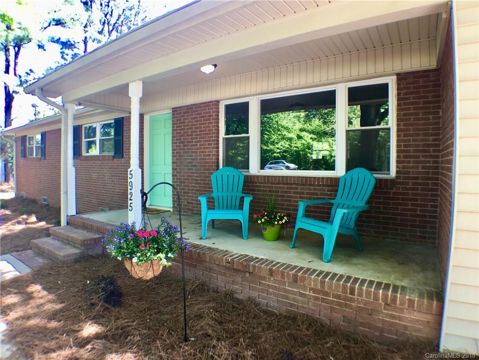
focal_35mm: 29
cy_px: 180
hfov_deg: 61.7
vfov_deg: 48.2
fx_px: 401
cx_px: 240
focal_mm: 4.15
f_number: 2.2
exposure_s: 1/60
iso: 32
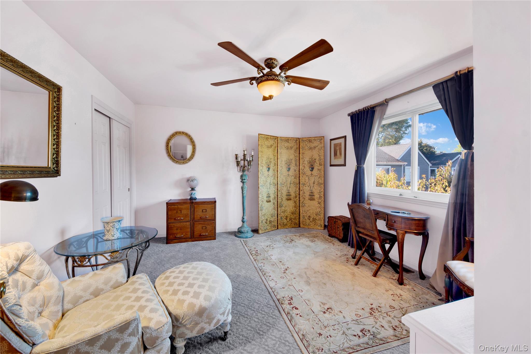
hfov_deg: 112.6
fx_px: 177
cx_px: 266
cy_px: 177
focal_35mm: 12
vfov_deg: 90.0
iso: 100
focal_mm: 8
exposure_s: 1.6
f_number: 8
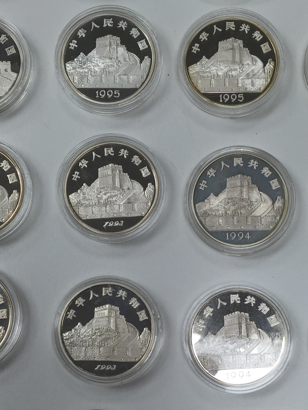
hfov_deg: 24.8
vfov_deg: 32.3
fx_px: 700
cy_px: 289
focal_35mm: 59
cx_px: 178
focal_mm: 4.15
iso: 32
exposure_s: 1/120
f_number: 2.2
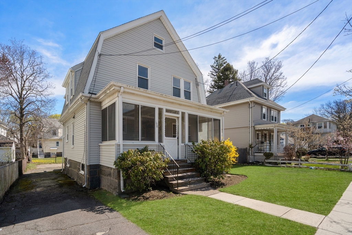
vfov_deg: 73.8
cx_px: 176
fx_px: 156
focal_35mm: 16
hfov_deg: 96.7
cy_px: 118
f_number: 7.1
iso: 320
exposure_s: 1/1600
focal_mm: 16
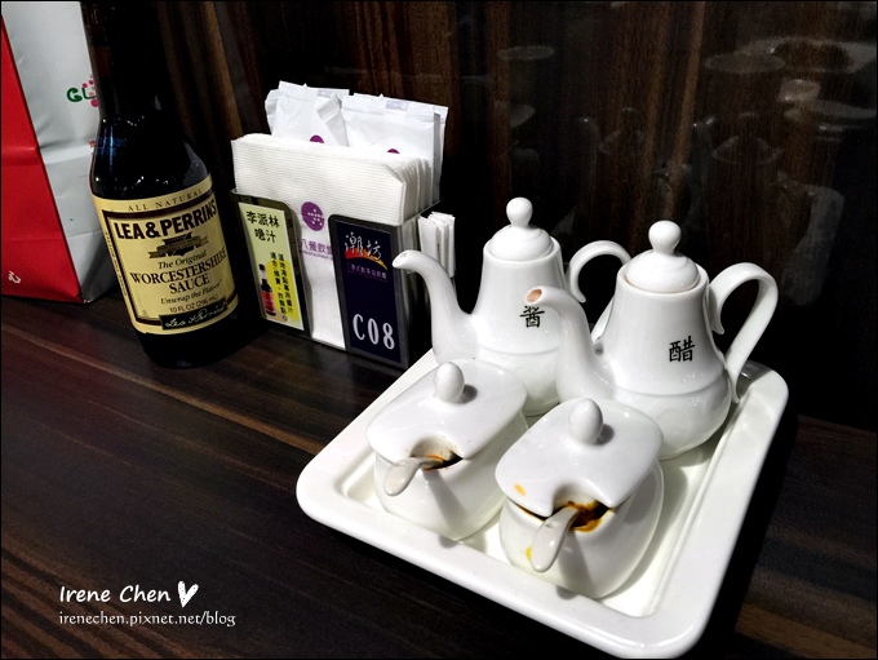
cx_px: 439
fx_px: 736
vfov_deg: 48.3
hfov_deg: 61.6
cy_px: 330
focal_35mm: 29
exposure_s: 1/15
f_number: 2.2
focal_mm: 4.15
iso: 80
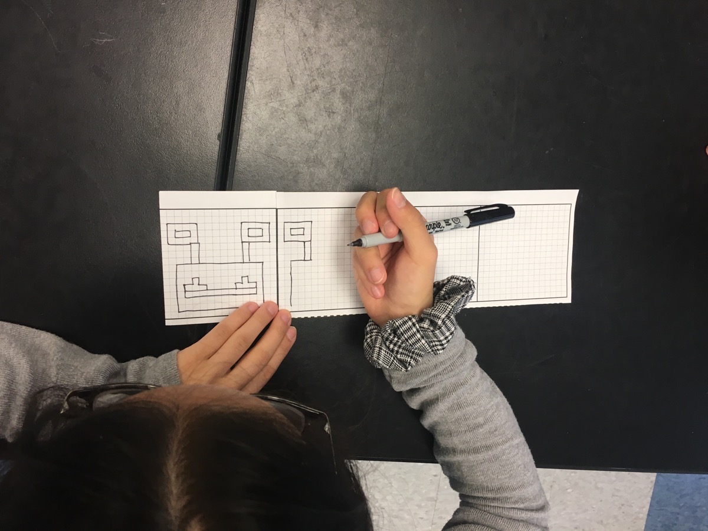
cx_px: 354
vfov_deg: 48.2
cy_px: 266
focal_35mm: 29
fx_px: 593
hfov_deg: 61.7
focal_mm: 4.15
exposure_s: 1/30
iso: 32
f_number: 2.2
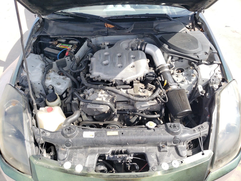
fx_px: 181
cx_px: 120
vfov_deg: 53.1
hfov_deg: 67.3
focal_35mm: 26
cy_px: 90
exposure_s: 1/833
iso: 50
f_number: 1.5
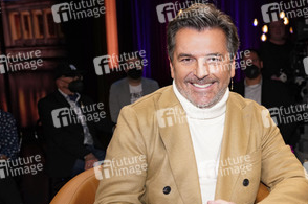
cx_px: 197
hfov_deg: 45.0
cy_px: 141
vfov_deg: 30.8
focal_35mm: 43
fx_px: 367
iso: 1600
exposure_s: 1/125
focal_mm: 28
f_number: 4.5
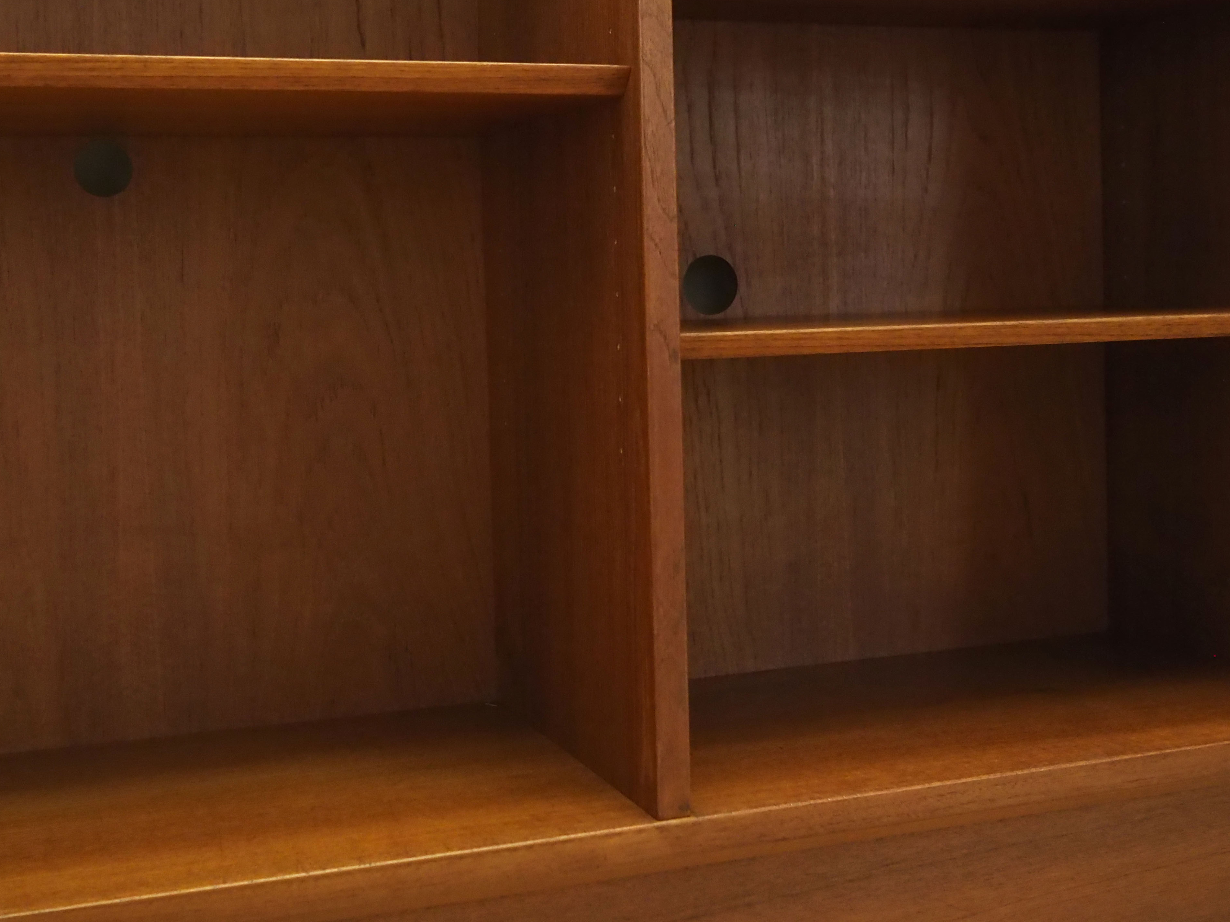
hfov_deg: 42.0
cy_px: 340
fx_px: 1599
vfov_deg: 32.0
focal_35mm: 45
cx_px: 556
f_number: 2.5
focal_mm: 17
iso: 3200
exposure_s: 1/200
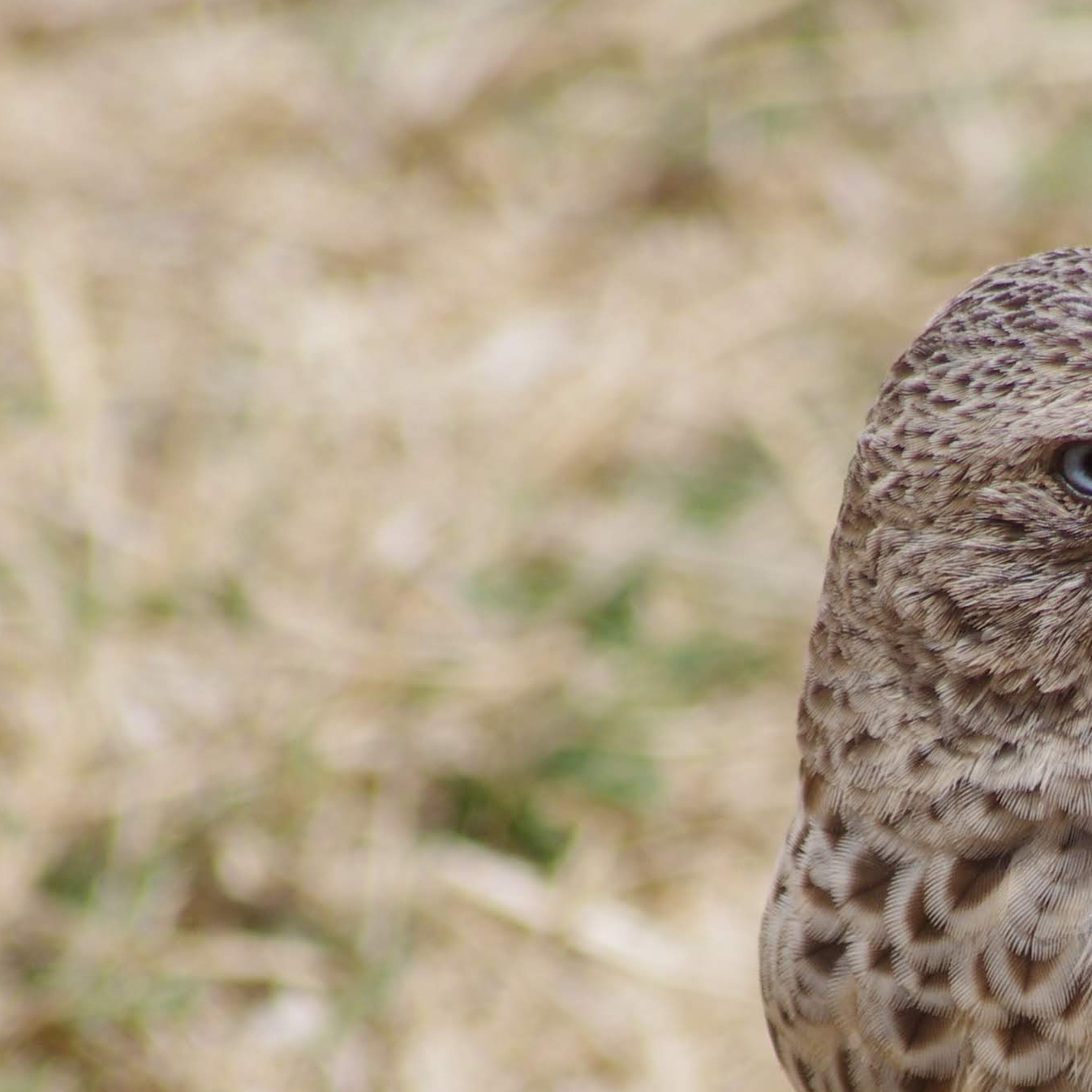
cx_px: 1133
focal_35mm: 1217
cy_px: 1021
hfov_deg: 1.4
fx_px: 43435
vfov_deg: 1.4
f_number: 9
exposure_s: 1/1000
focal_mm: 300
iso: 400
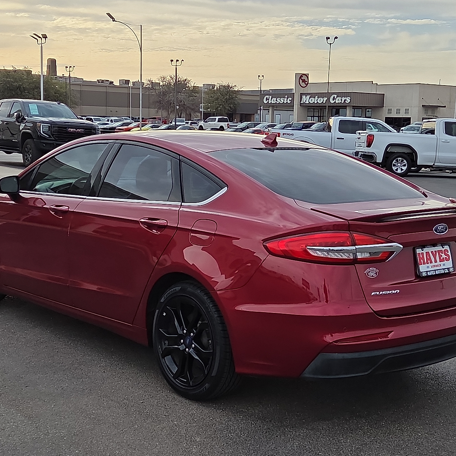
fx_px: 805
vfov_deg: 31.6
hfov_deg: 31.6
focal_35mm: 54
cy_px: 225
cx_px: 228
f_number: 1.8
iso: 25
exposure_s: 1/833
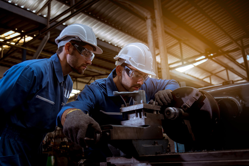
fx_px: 242
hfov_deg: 54.4
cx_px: 124
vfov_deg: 37.8
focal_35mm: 35
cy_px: 83
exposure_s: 1/80
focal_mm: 35
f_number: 4
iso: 400
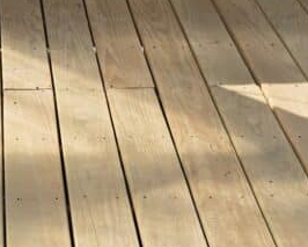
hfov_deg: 11.1
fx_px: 1578
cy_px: 78
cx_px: 51
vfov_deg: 8.9
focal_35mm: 173
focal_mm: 5.4
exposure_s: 1/1358
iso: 25
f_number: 1.8
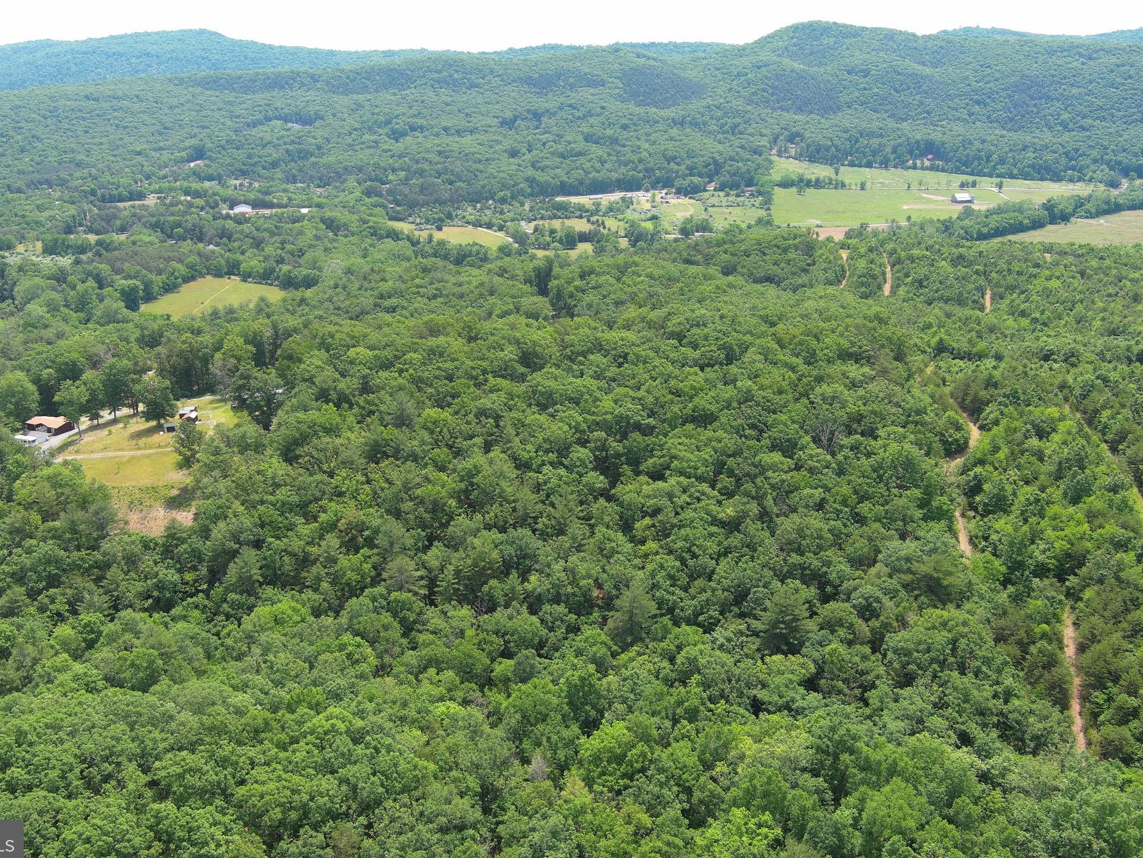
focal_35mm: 32
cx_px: 538
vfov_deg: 44.2
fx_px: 1057
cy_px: 429
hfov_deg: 56.8
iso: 100
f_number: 2.8
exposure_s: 1/420
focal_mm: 10.57
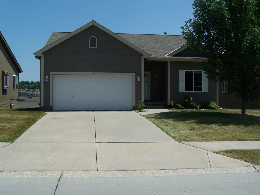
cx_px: 130
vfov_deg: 37.7
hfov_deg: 49.0
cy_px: 98
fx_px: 285
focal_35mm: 38
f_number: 5.6
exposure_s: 1/500
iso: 80
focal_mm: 6.3
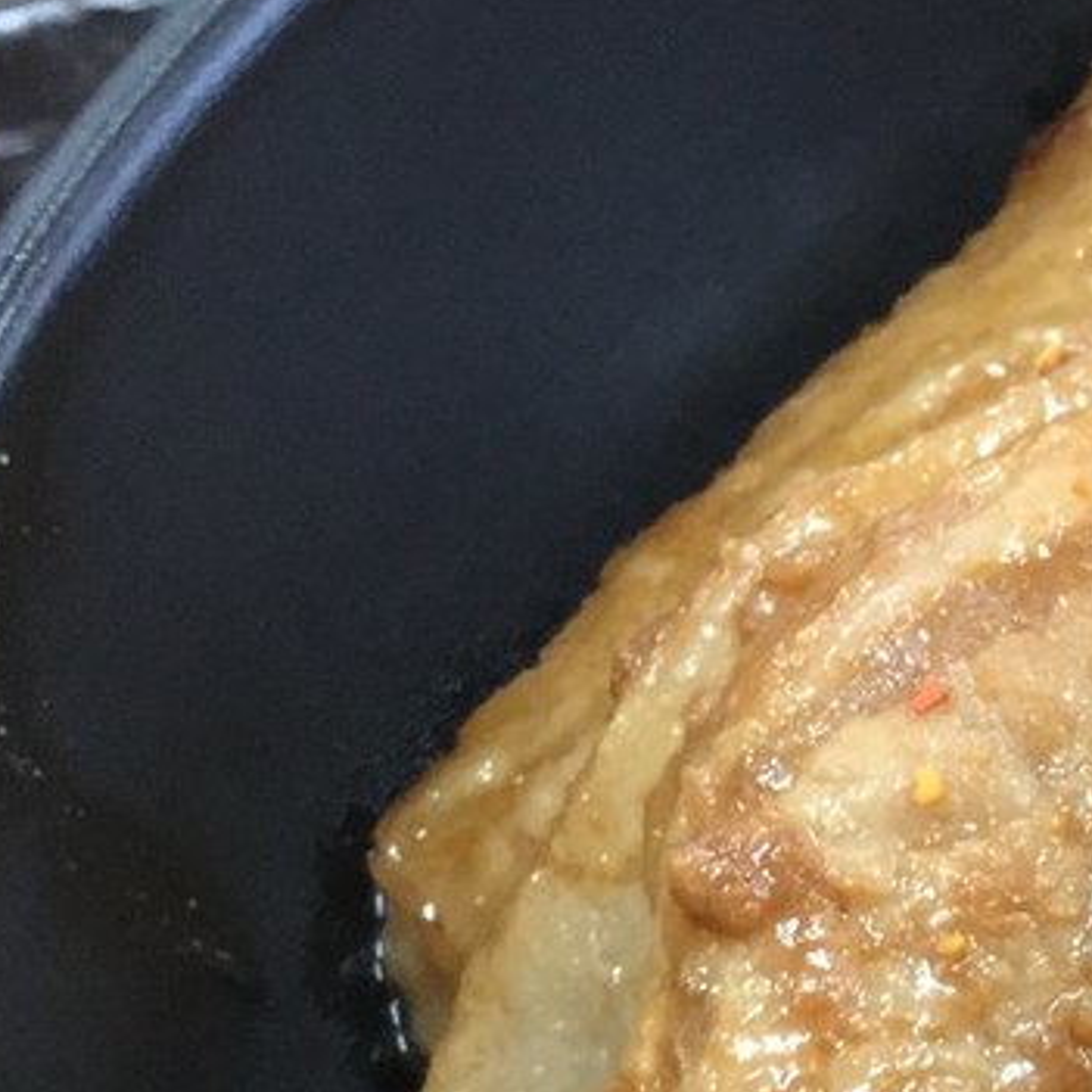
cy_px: 1061
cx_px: 1968
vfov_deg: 13.7
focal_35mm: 126
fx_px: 4497
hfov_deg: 12.6
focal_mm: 3.3
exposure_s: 1/30
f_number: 2.4
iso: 50
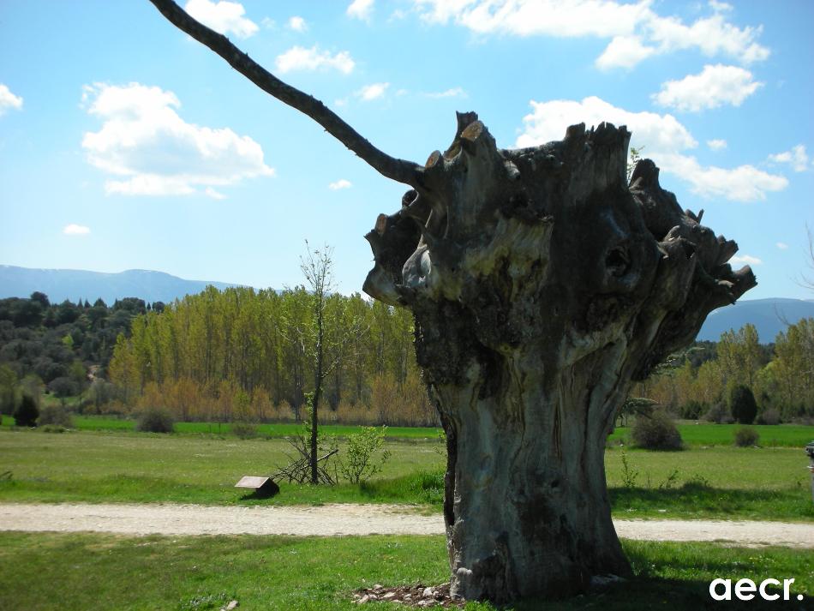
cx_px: 407
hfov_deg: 36.2
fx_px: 1247
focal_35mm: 53
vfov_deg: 27.5
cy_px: 306
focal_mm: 8.8
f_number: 10.5
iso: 50
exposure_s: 1/62.5
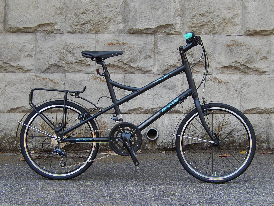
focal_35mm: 147
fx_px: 1164
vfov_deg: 10.1
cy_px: 103
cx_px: 137
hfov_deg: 13.4
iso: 320
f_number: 5.6
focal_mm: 26.4
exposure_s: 1/60
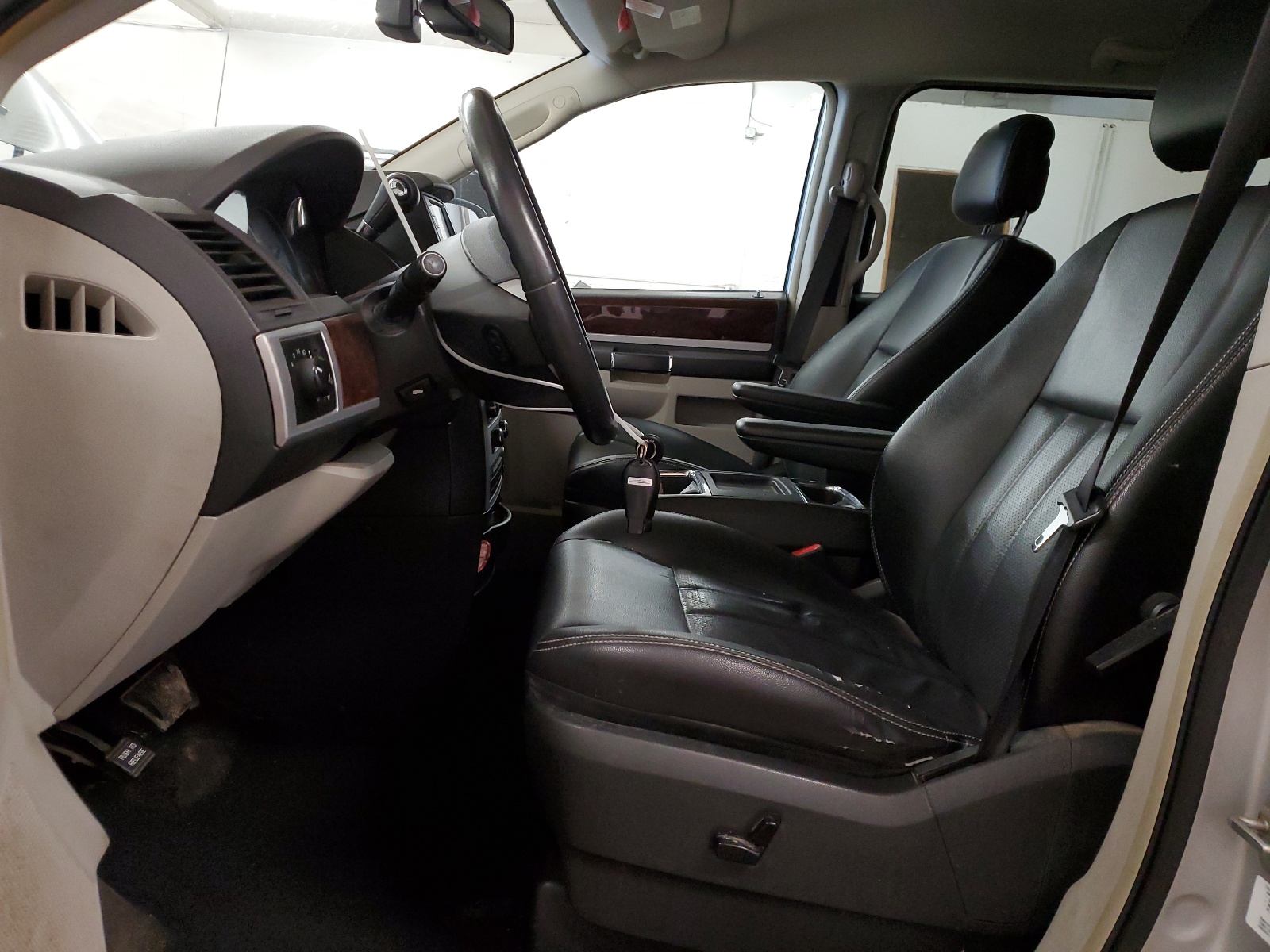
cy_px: 476
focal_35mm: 26
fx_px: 954
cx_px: 635
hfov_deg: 67.3
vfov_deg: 53.1
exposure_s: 1/60.2
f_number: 1.5
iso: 254
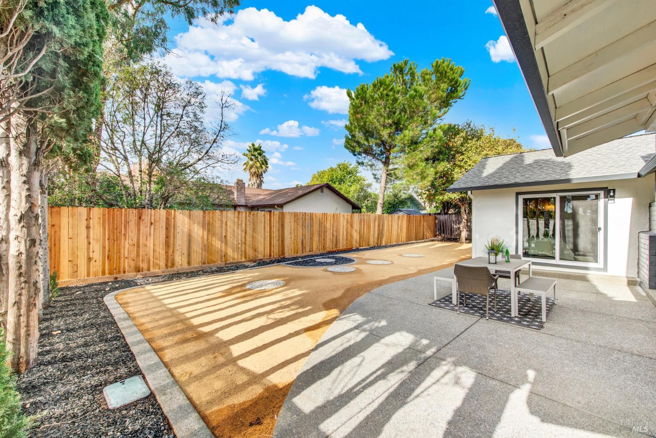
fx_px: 255
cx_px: 328
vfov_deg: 81.3
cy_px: 219
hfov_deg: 104.2
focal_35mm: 14
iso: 100
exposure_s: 1/50
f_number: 14
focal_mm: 14
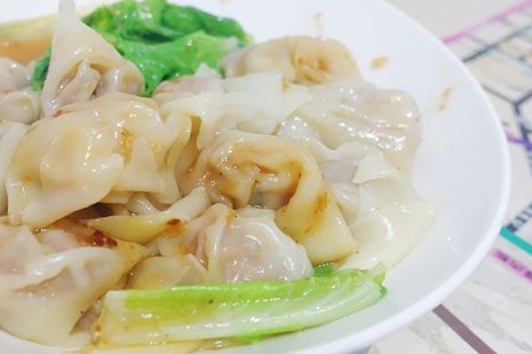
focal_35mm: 44
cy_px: 146
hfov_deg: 44.0
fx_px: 650
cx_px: 189
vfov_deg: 30.4
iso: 800
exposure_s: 1/40
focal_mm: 11.56
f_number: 3.5
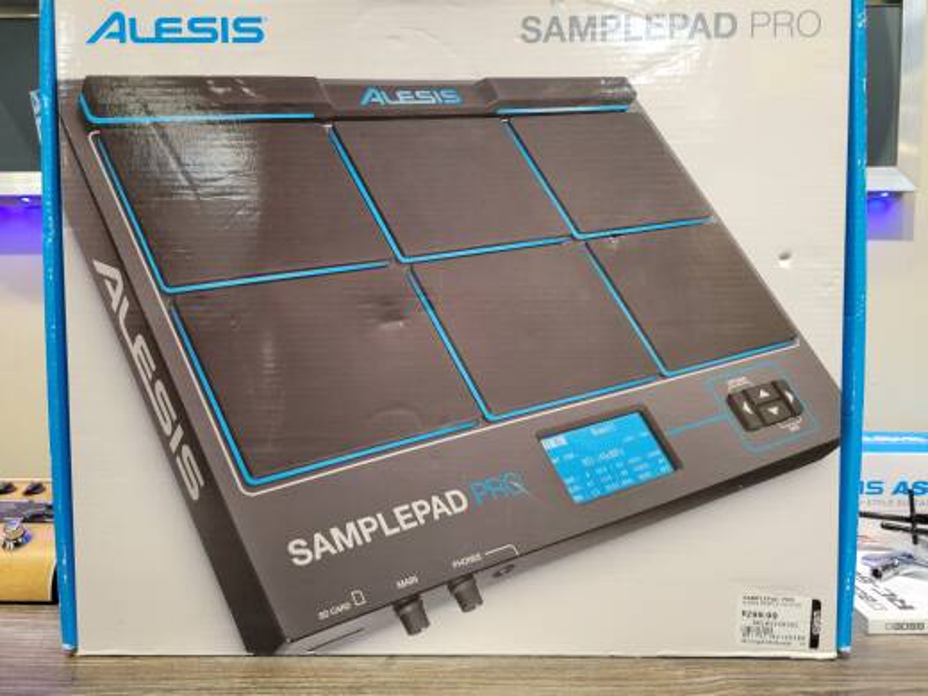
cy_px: 348
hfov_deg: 67.3
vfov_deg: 53.1
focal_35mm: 26
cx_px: 464
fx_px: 697
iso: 200
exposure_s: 1/120
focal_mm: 5.4
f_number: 1.8
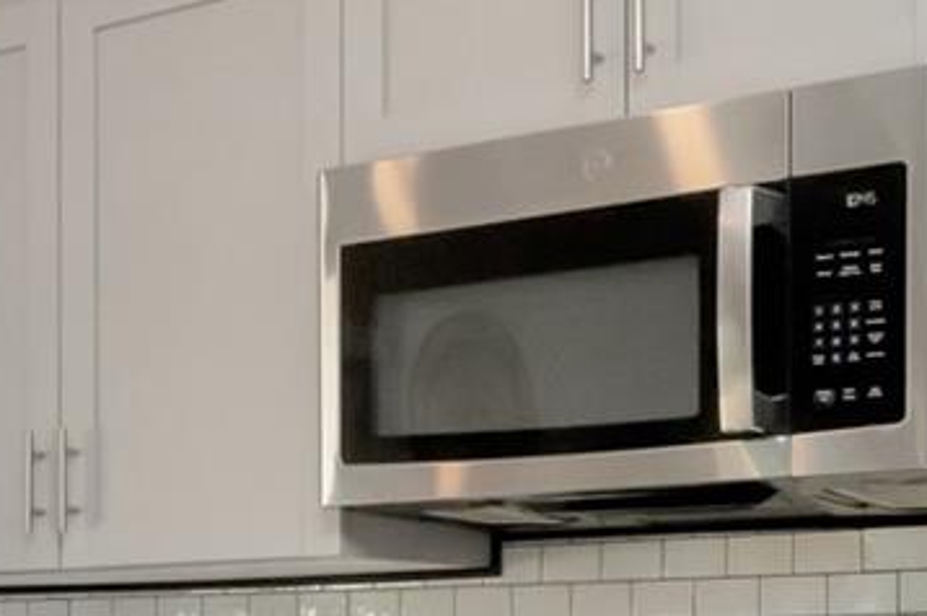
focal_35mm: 87
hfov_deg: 22.9
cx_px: 129
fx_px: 2244
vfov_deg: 15.2
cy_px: 712
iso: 1000
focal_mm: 13
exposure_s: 1/80
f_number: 16
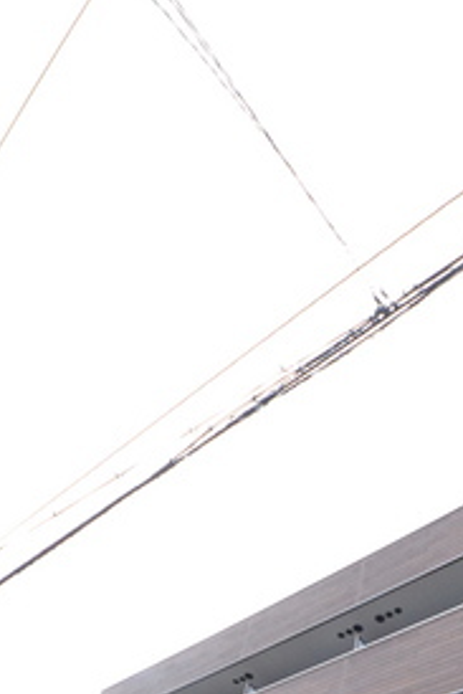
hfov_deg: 42.9
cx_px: 409
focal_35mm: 28
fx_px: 539
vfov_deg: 45.5
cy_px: 790
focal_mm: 8
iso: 1600
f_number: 11
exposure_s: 1/500
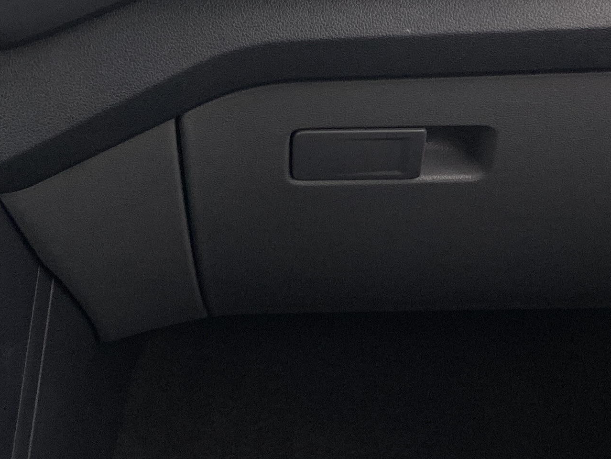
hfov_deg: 23.8
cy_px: 172
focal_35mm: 82
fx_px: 1448
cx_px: 272
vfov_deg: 18.0
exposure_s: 1/60
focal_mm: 4.25
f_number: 1.8
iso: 200
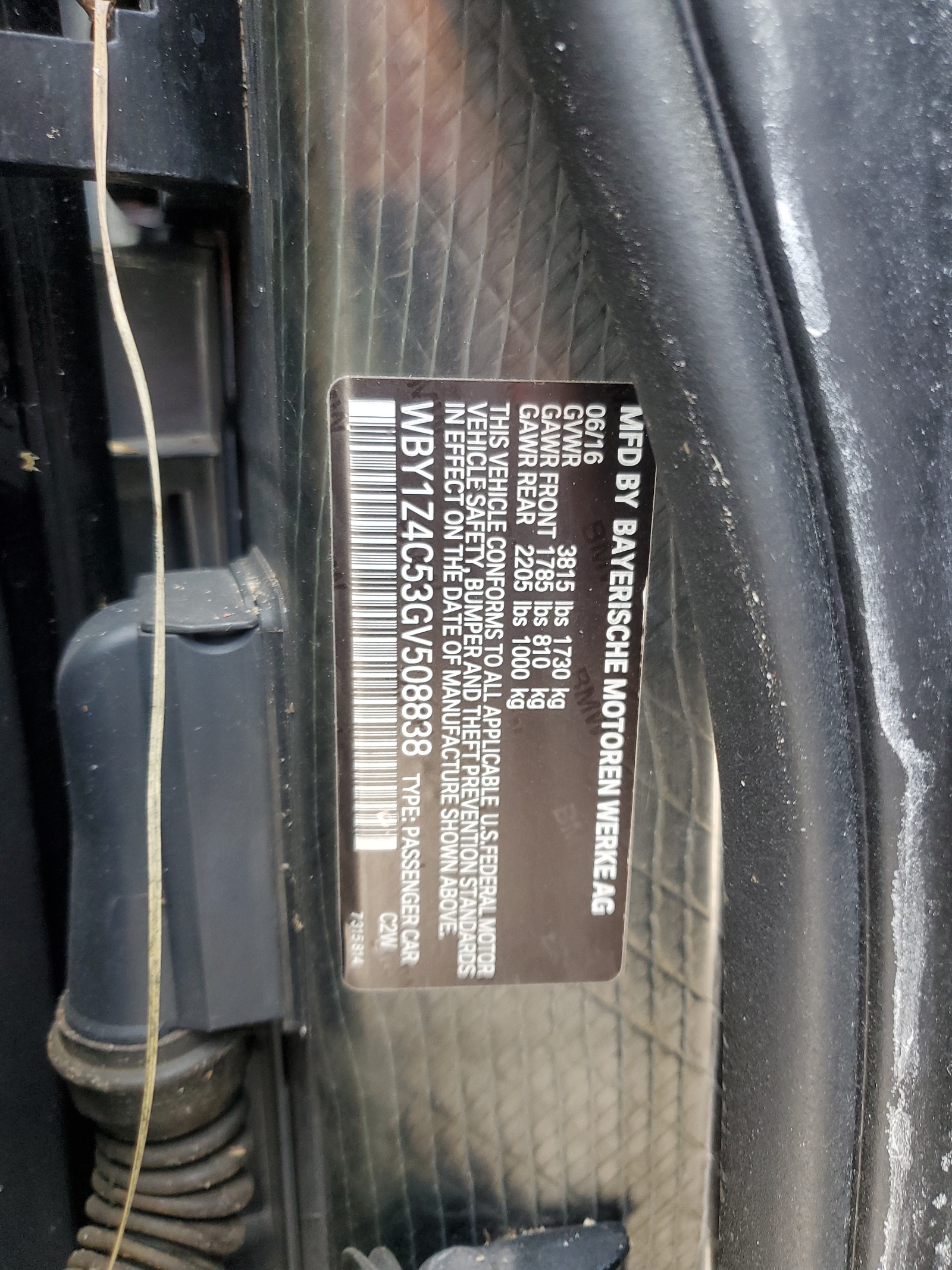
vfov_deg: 67.3
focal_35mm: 26
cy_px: 635
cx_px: 476
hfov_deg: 53.1
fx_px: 953
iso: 86
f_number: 1.5
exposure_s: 1/120
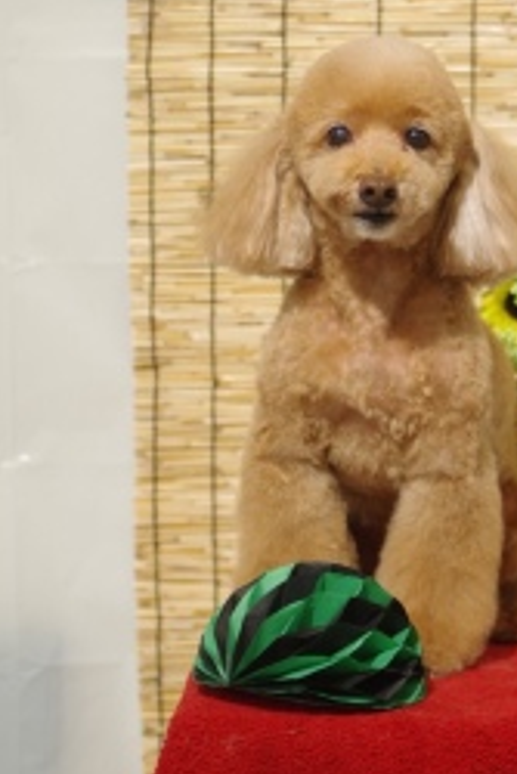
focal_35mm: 131
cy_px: 276
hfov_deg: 10.5
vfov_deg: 15.6
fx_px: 2818
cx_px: 381
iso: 320
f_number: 2.8
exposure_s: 1/80
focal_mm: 55
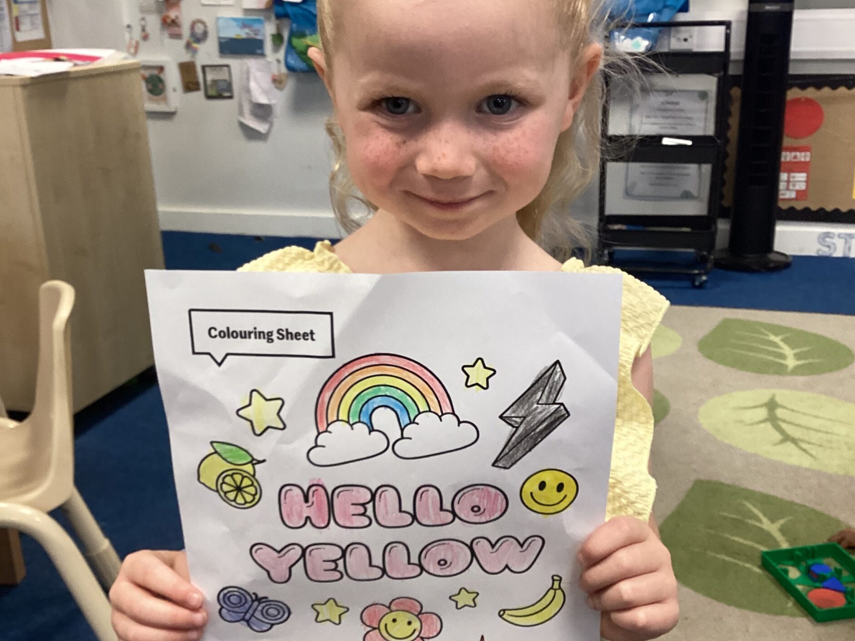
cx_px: 428
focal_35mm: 42
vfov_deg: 34.3
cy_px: 359
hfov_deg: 44.8
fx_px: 1037
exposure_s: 1/50
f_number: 2.4
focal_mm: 3.3
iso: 160
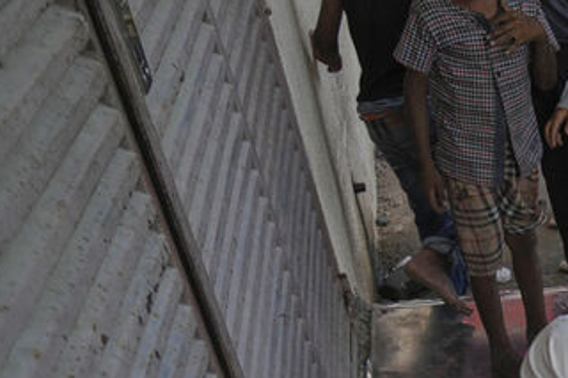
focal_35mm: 70
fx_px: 1104
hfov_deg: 24.0
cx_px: 802
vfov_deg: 17.7
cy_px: 547
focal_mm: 24
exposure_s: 1/400
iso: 400
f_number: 4
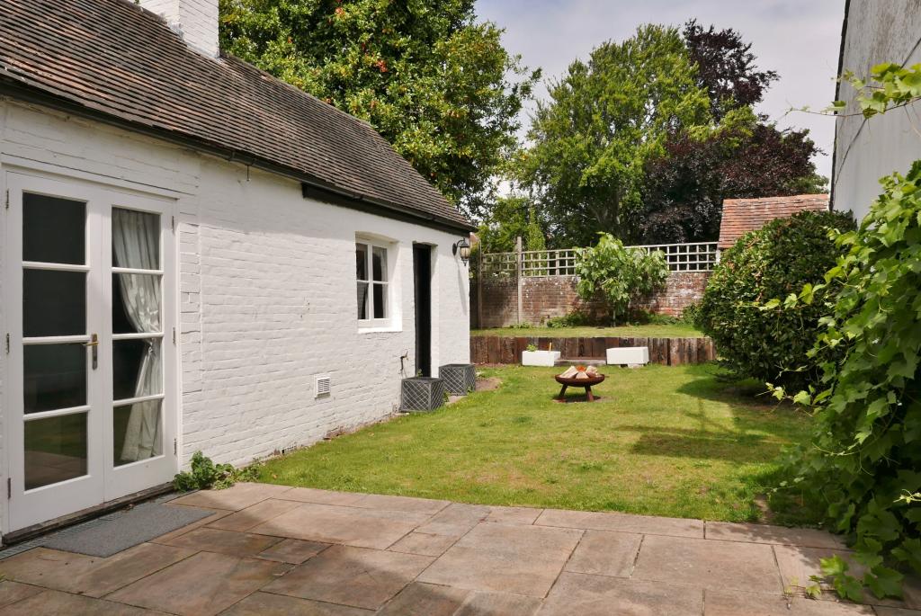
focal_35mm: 24
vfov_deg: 53.2
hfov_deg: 73.7
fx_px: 615
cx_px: 460
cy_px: 308
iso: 200
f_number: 5.6
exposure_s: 1/1000
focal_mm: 10.9
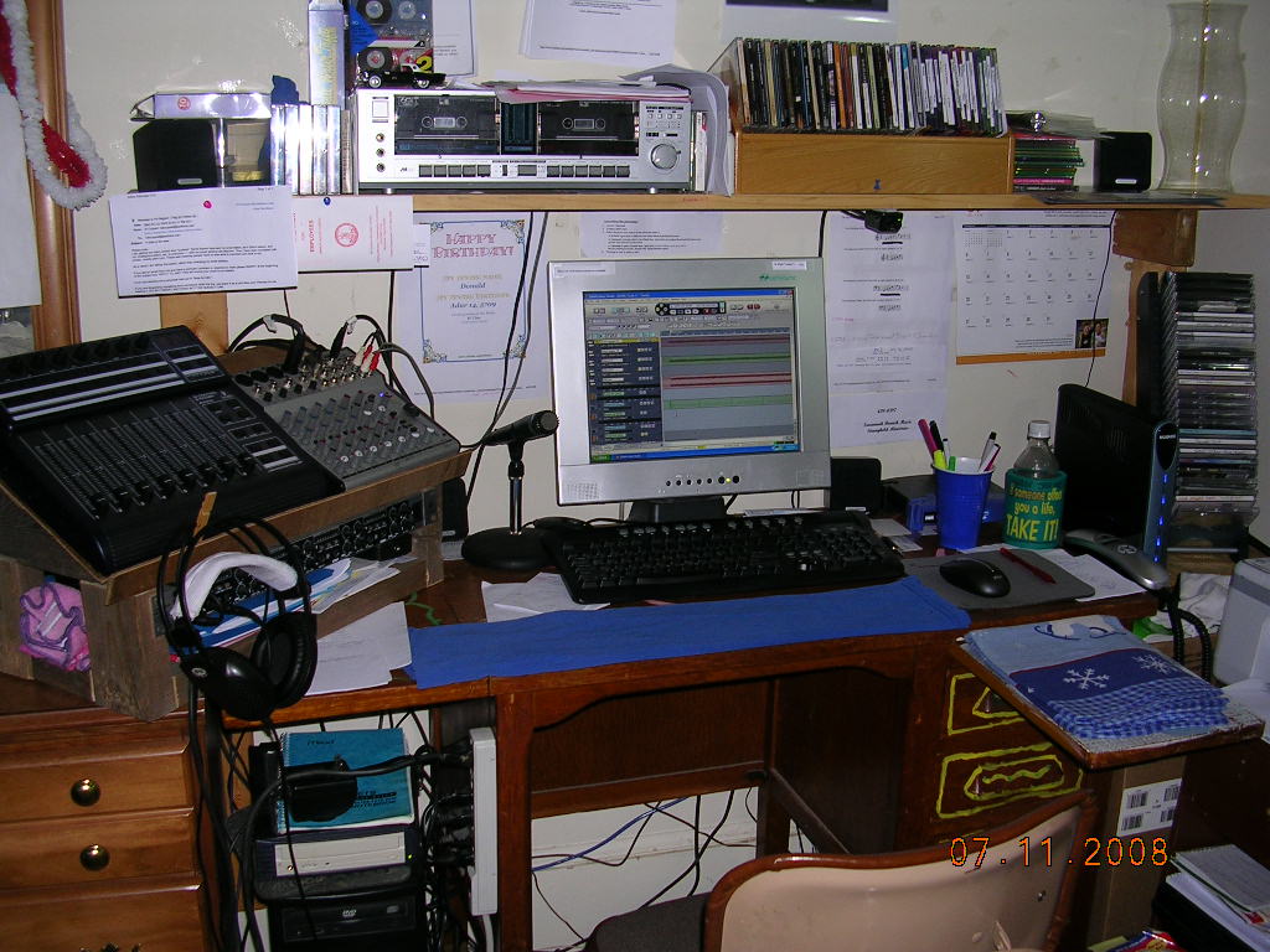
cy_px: 476
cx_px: 635
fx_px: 1394
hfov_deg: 49.0
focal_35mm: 38
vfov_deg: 37.7
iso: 50
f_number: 2.8
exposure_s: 1/60.1
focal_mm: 5.8
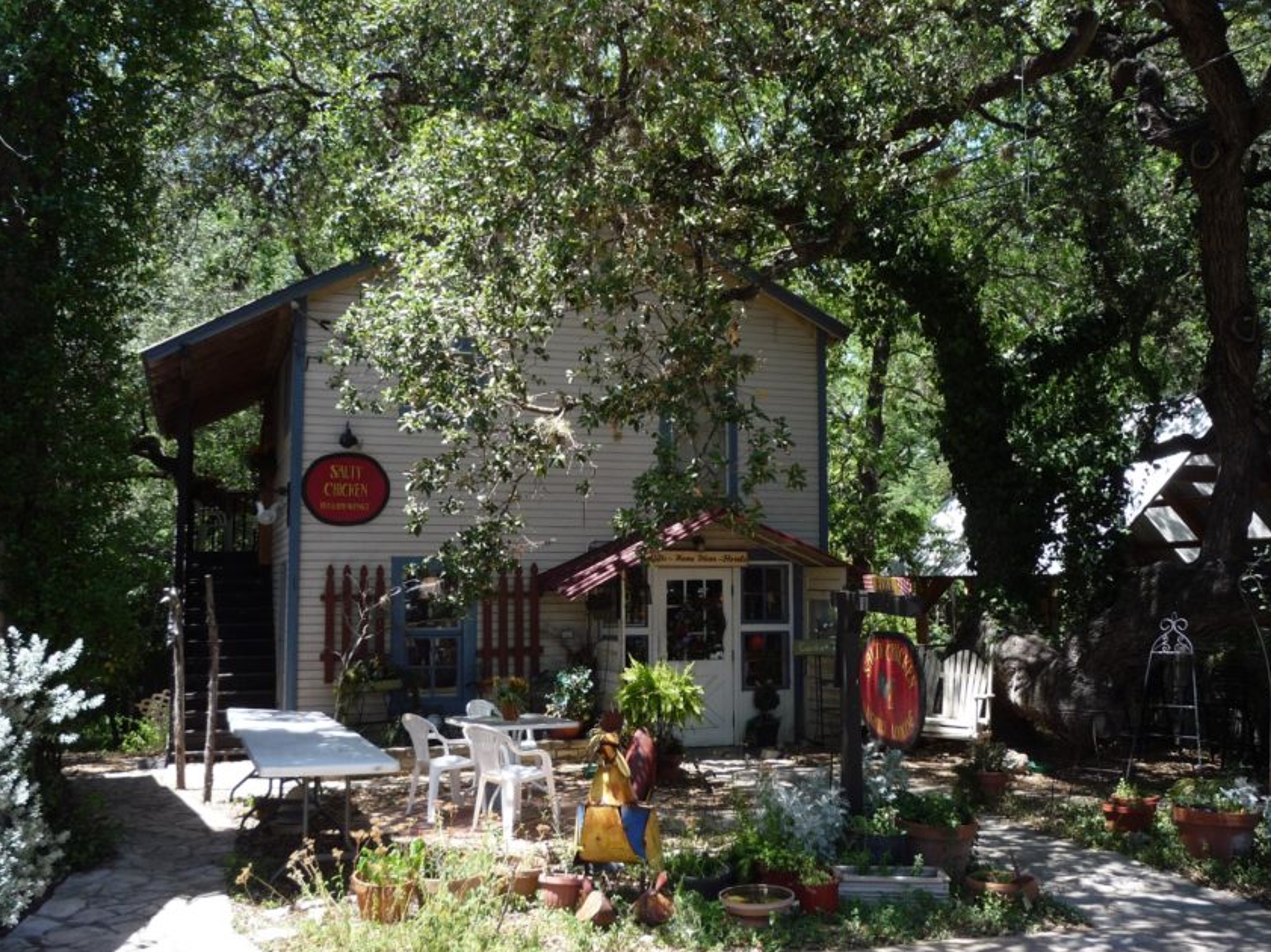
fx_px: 1211
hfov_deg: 55.4
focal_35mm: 33
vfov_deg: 42.9
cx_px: 649
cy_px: 488
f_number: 4
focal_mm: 5.2
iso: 100
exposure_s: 1/160
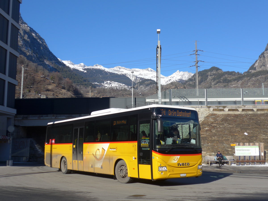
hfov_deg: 42.9
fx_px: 341
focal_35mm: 44
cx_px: 134
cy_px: 100
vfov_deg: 32.9
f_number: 2.8
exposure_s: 1/2000
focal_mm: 9
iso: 80
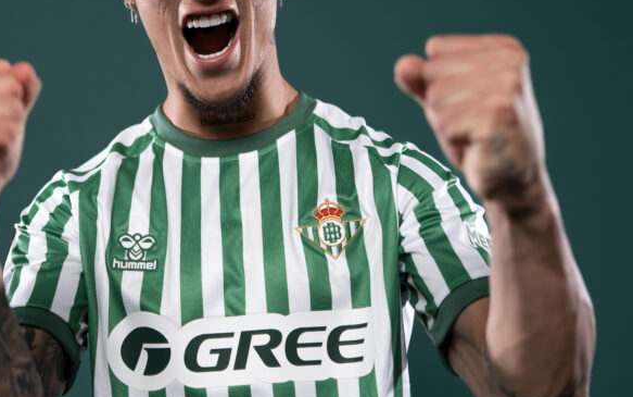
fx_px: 1174
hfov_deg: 29.9
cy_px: 165
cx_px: 201
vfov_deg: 19.2
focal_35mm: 68
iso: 80
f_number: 2
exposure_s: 1/200
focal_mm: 38
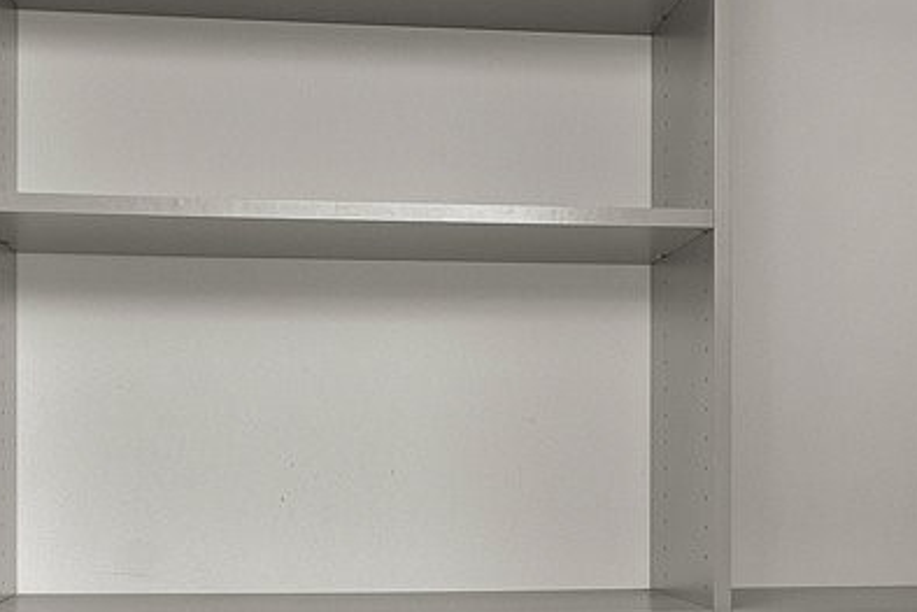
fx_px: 1758
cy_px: 483
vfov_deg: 19.6
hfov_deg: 29.0
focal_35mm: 69
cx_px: 633
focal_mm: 17
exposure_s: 1/4
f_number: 7.1
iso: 1250
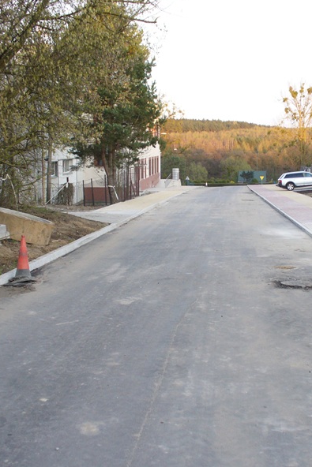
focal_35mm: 52
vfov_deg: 38.2
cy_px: 231
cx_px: 233
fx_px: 676
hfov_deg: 25.7
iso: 100
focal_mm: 6.1
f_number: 2.8
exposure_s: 1/80
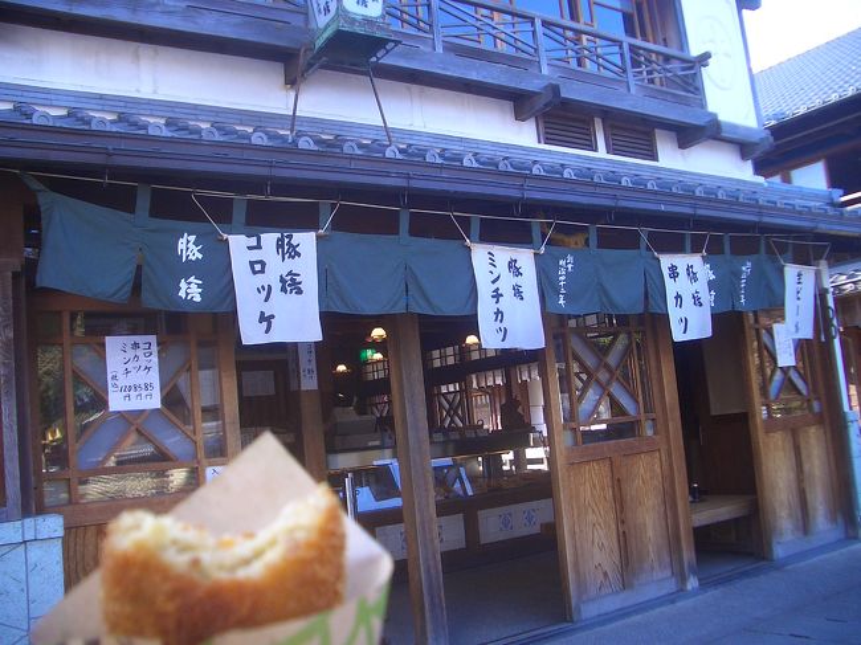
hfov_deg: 52.6
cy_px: 322
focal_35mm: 35
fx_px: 870
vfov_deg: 40.7
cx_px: 430
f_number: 2.6
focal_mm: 5.8
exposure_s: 1/160
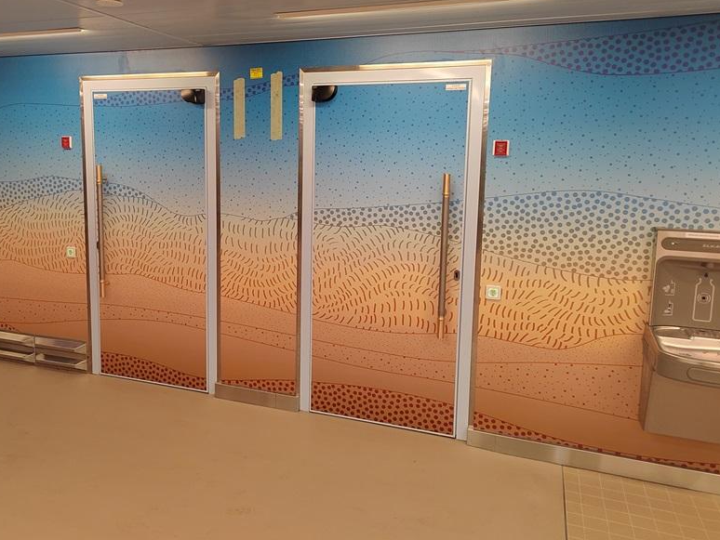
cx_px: 293
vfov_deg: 48.1
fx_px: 603
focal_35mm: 29
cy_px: 227
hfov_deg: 61.2
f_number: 1.9
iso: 2063
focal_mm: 5.52
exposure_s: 1/120
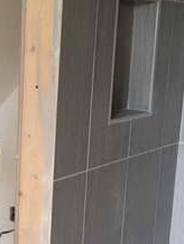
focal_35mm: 85
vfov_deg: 22.8
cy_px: 172
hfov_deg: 17.4
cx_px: 84
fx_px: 601
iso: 200
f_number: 2.2
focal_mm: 4.15
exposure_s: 1/15
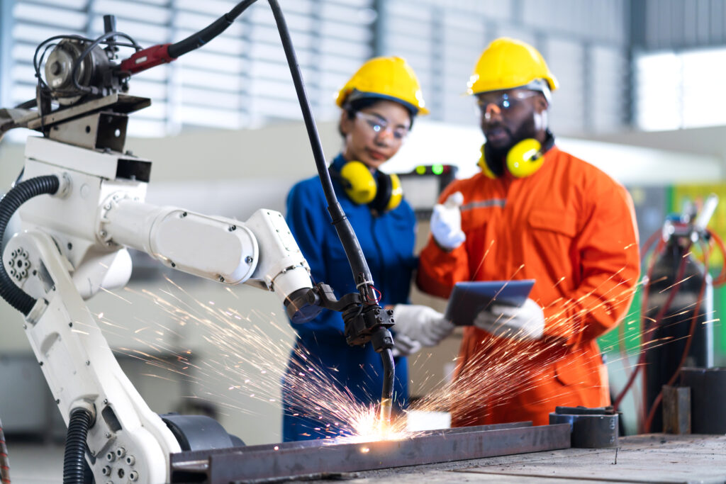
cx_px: 363
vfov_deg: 16.1
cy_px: 242
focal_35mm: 85
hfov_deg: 23.9
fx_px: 1714
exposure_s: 1/320
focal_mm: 85
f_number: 1.8
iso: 250
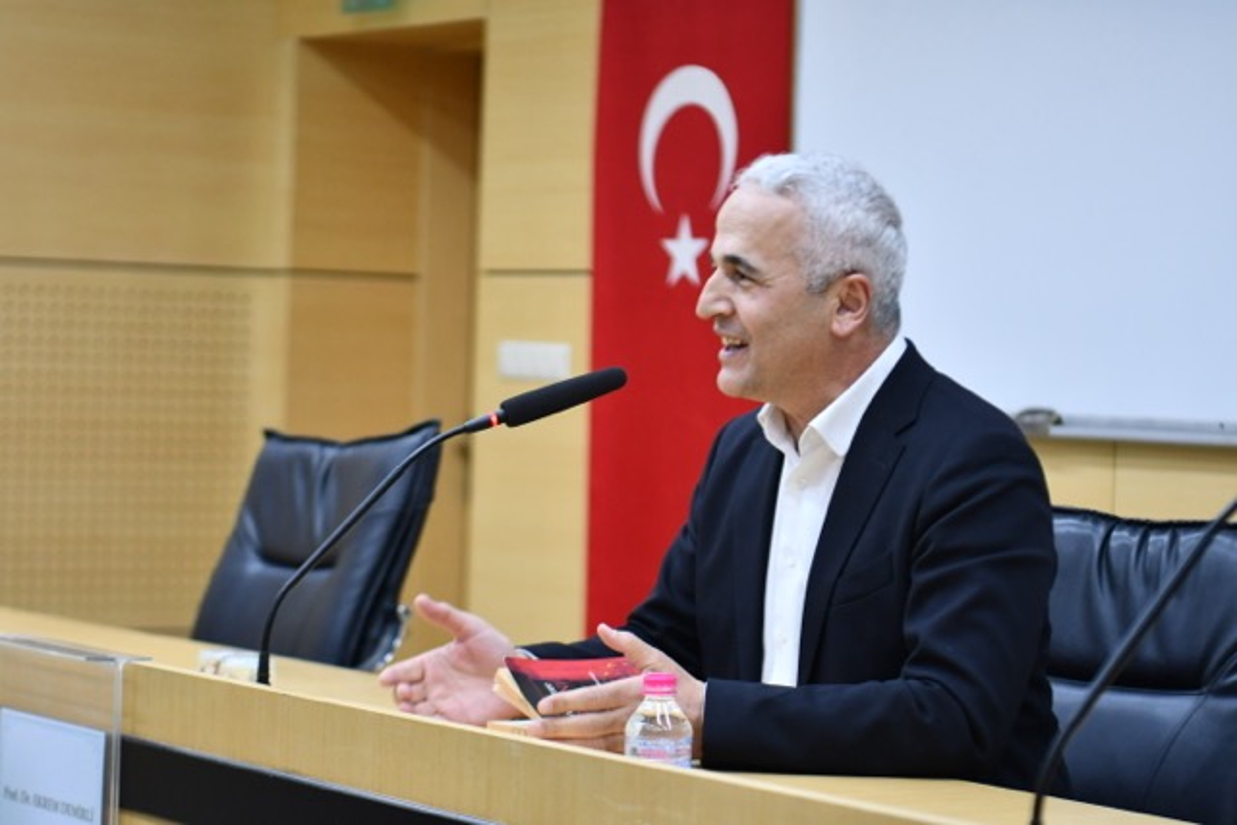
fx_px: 3609
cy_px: 412
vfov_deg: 13.0
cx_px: 618
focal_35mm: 105
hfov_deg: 19.5
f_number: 3.2
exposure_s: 1/40
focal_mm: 70
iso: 1000
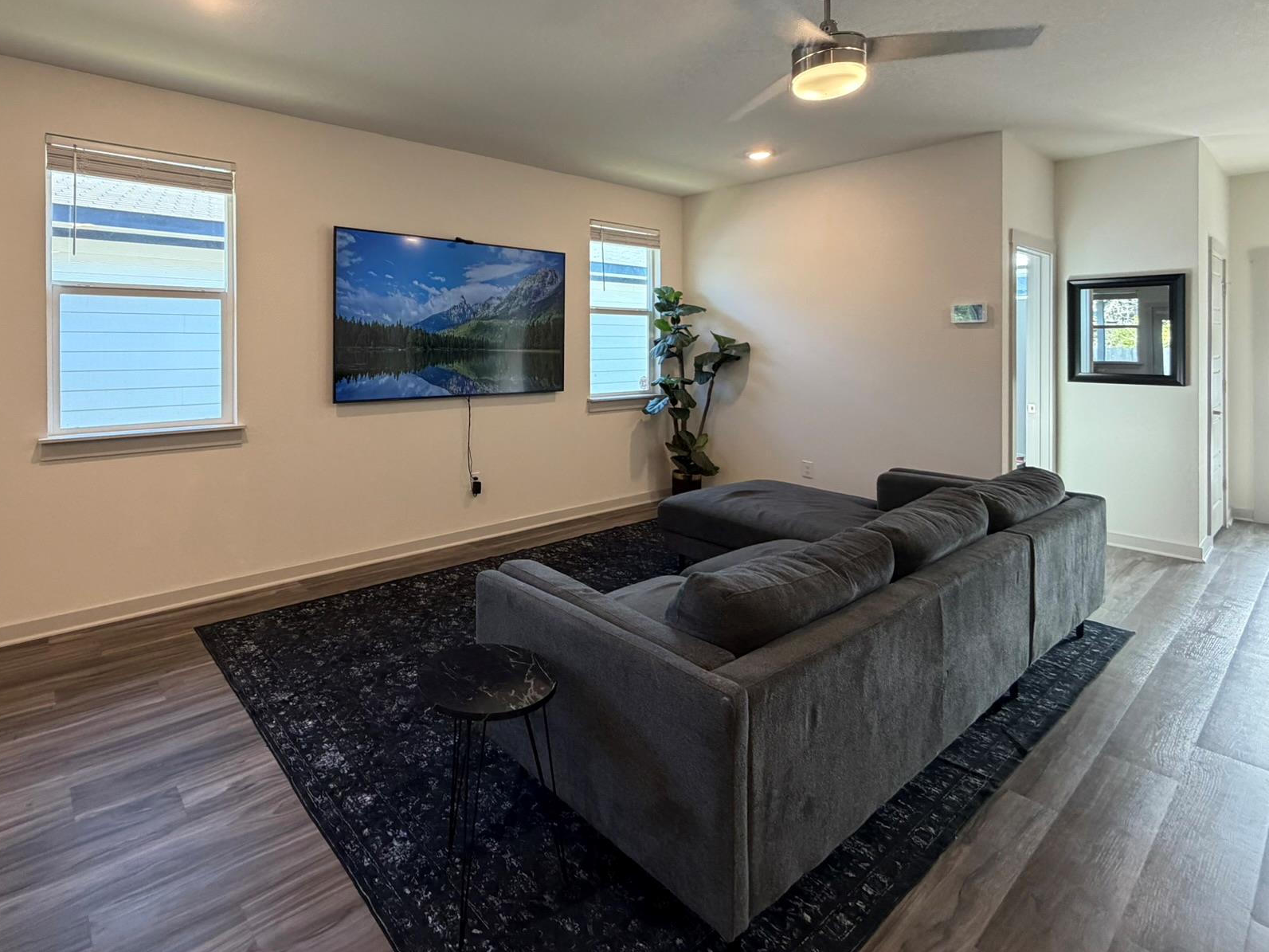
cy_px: 342
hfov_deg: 86.5
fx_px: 660
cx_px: 498
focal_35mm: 18
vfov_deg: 70.1
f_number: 2.2
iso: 320
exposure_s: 1/120
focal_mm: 2.22
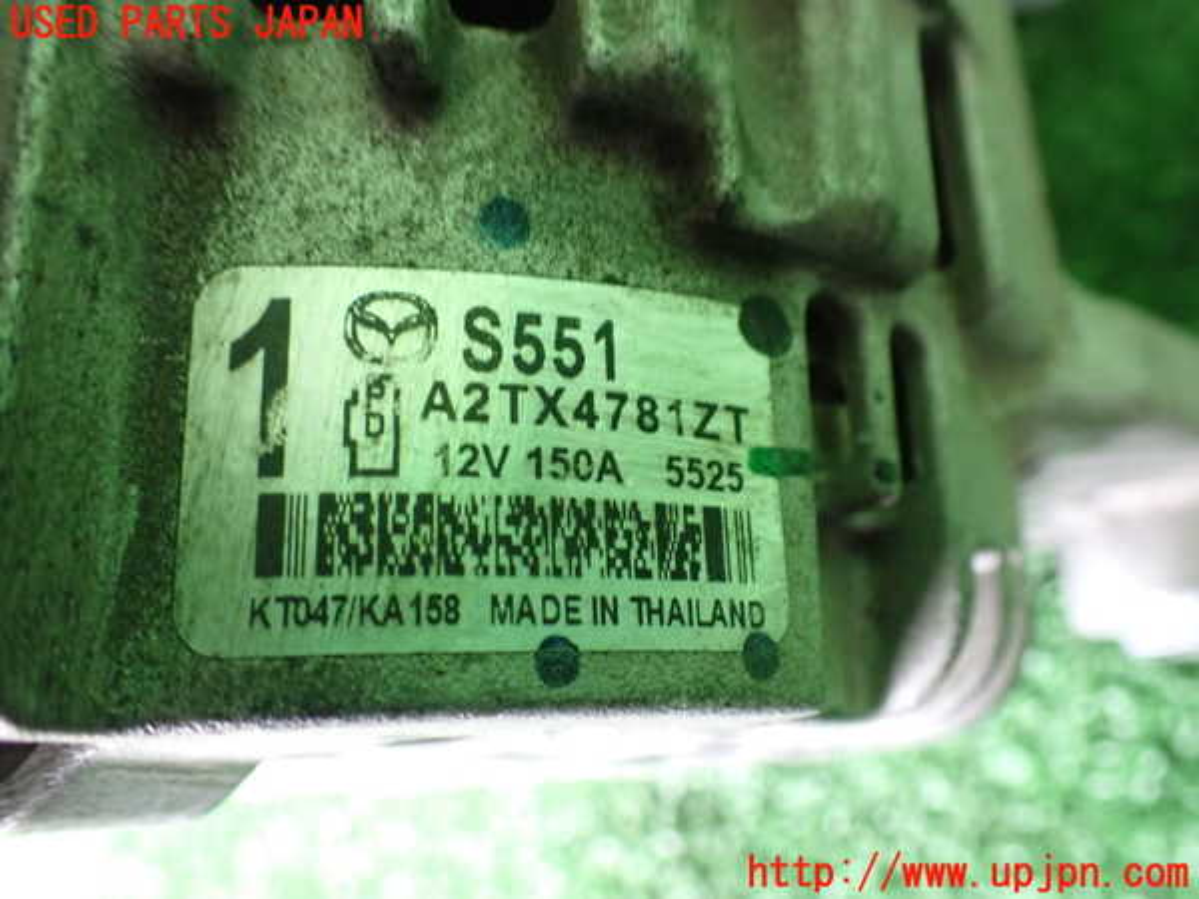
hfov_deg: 60.0
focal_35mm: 30
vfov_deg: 46.8
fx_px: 1039
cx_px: 600
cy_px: 450
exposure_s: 1/30
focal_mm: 5.4
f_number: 2.3
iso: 1000
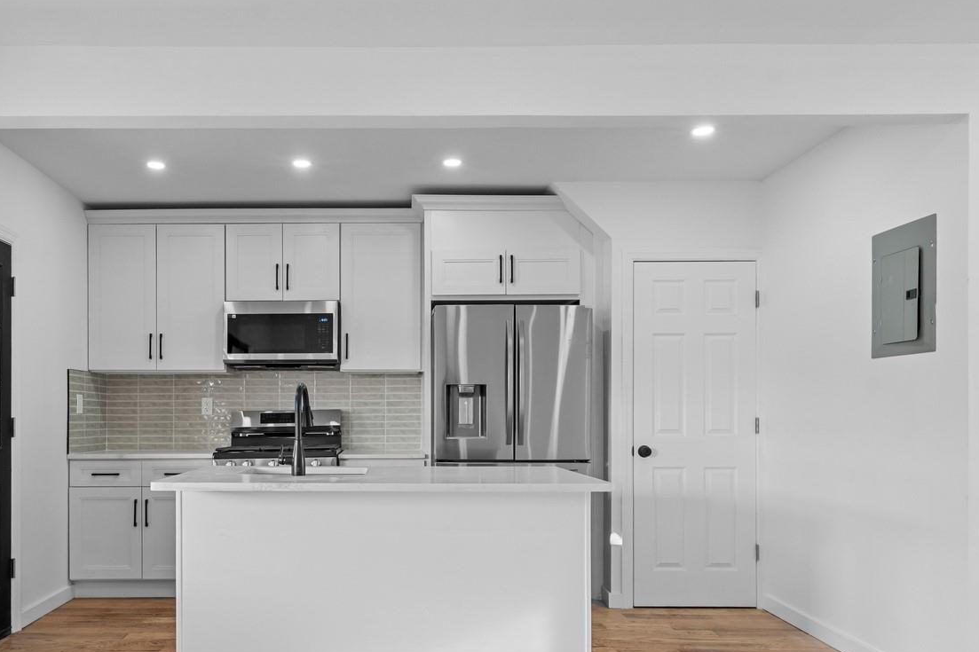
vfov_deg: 49.1
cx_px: 365
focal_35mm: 26
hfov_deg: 68.3
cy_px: 403
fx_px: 707
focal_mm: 14
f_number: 9
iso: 1000
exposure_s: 1/20
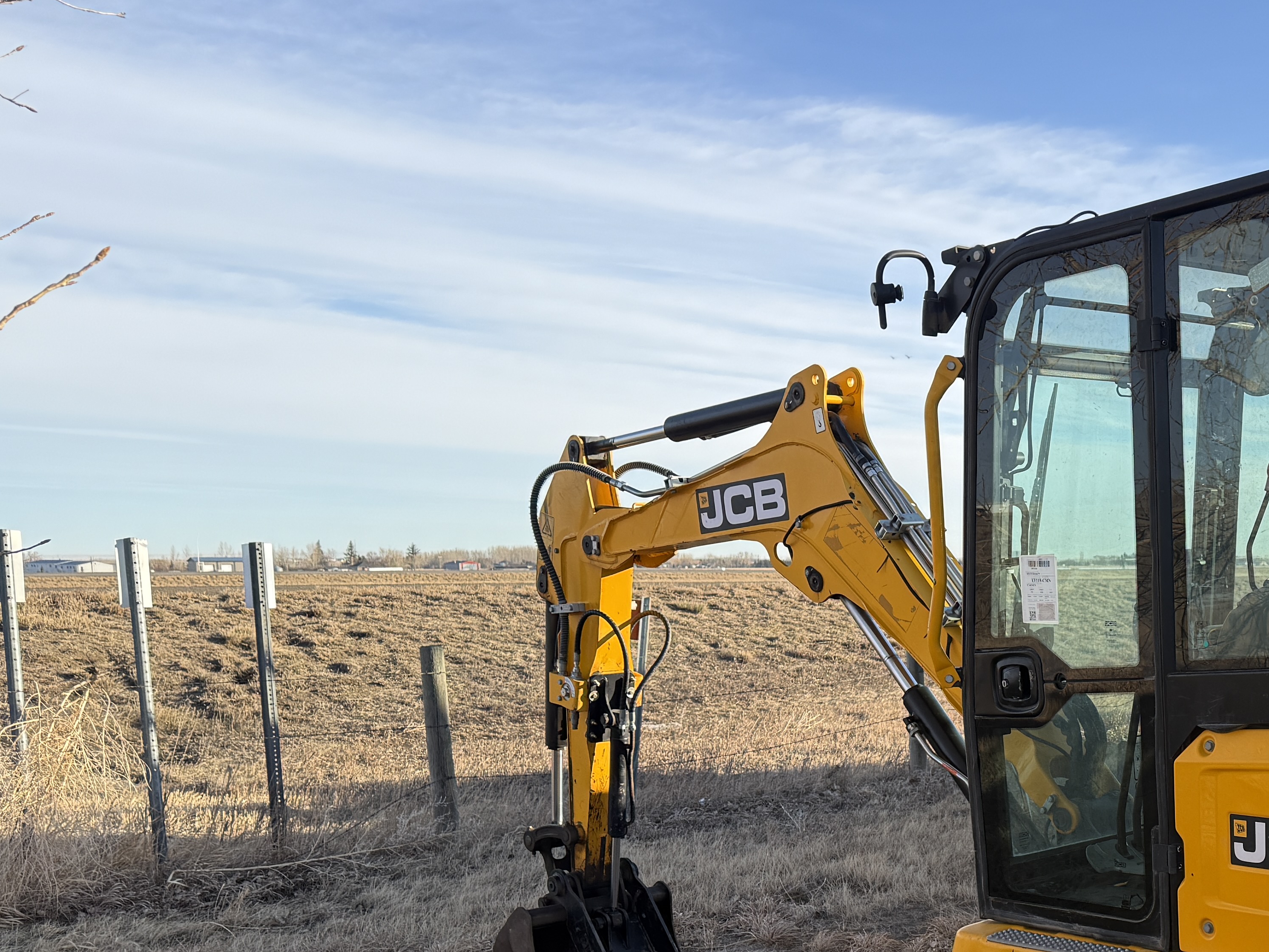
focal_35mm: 46
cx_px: 1168
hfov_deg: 38.1
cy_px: 788
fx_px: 1686
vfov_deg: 30.6
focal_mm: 6.76
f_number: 1.78
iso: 100
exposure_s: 1/1727
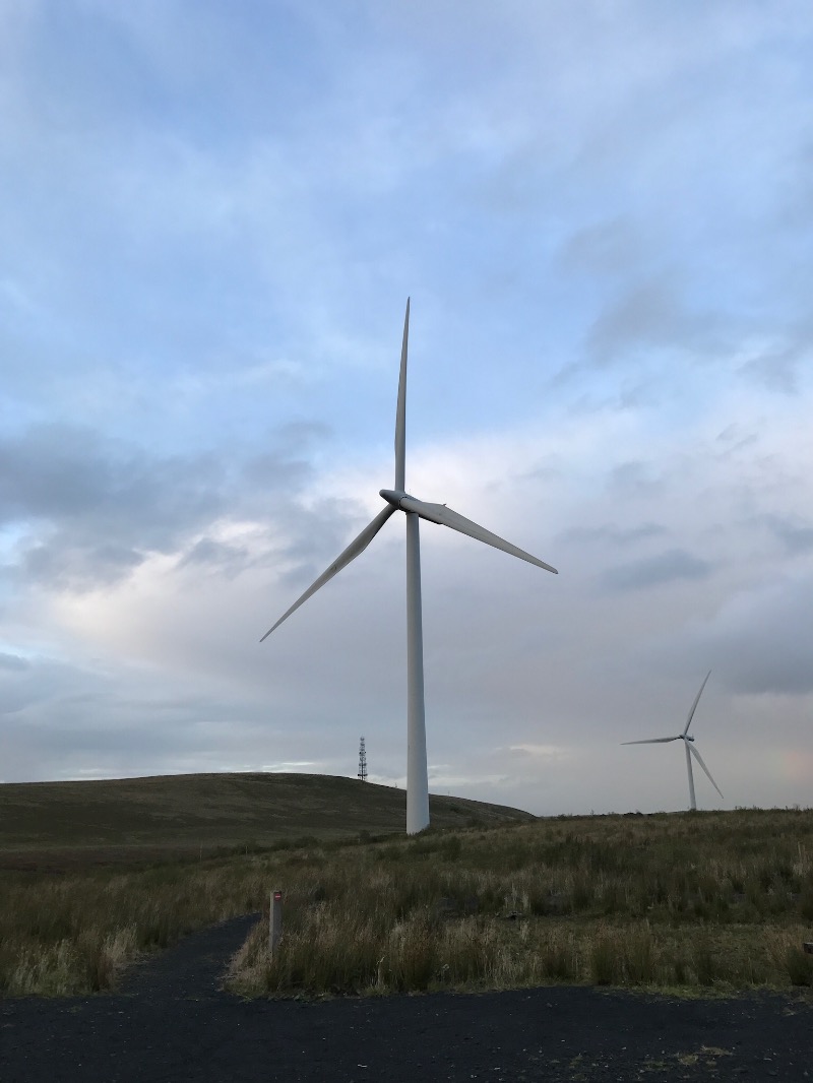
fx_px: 876
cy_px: 542
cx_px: 406
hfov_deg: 49.8
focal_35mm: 28
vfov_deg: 63.4
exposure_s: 1/384
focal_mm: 3.99
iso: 20
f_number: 1.8
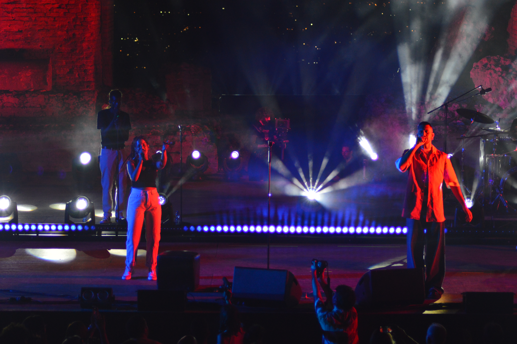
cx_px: 258
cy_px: 172
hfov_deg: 16.7
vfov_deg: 11.1
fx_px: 1765
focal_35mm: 123
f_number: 4.5
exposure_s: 1/125
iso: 800
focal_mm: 82
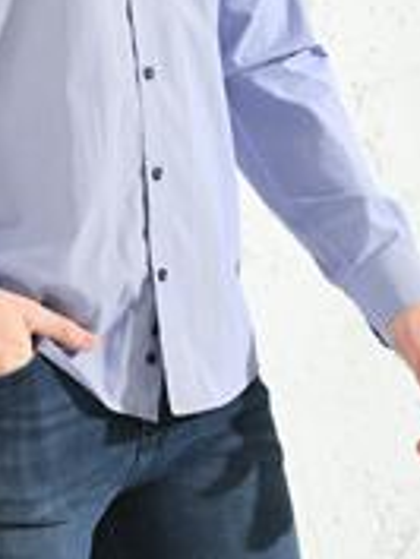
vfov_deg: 5.1
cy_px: 8
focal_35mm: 391
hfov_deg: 3.8
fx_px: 6318
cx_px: 76
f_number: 6.3
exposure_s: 1/160
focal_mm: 155
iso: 125
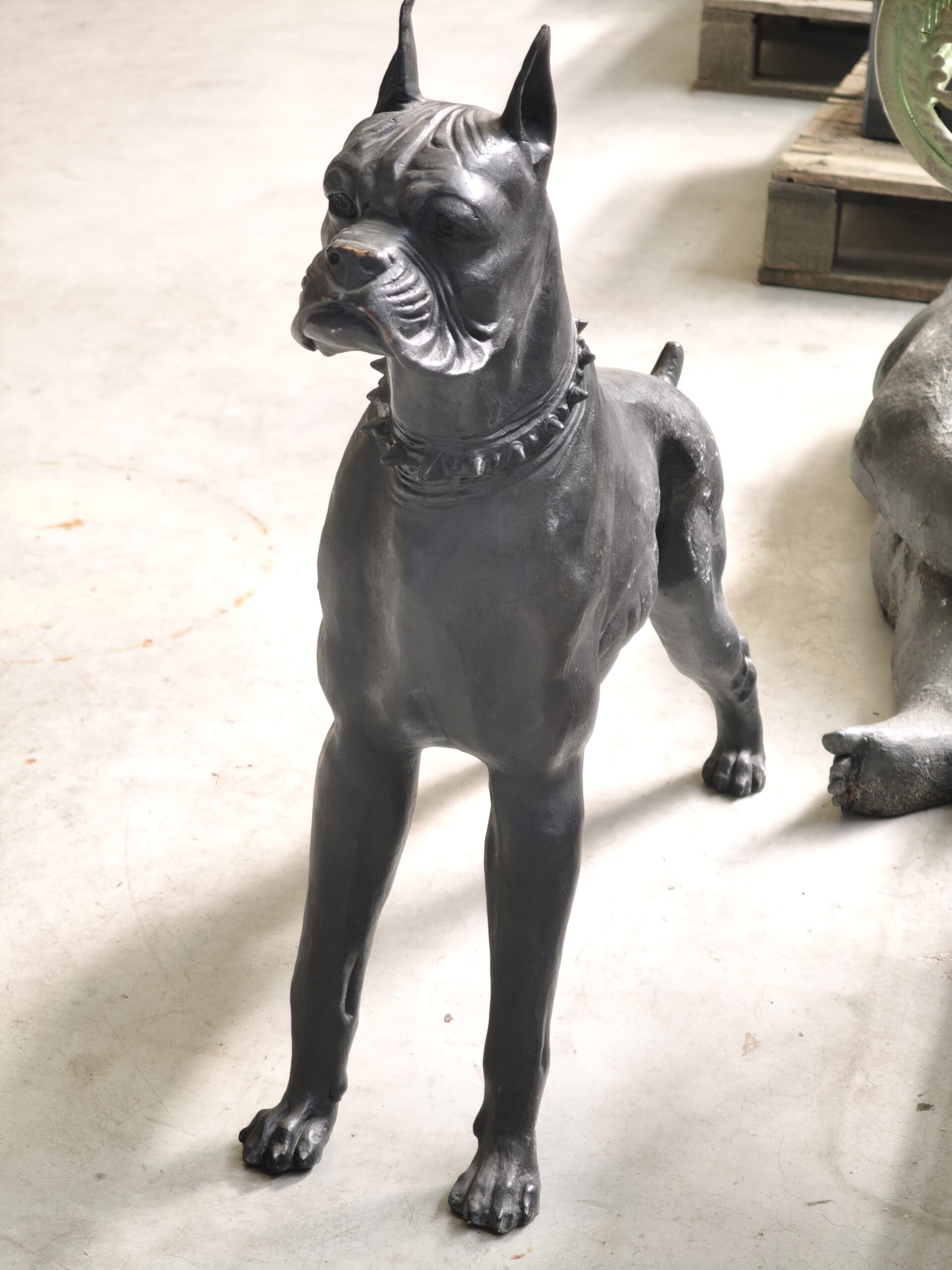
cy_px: 635
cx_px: 476
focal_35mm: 70
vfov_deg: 27.8
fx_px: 2567
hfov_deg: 21.0
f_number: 1.8
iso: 400
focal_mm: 11.5
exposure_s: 1/100
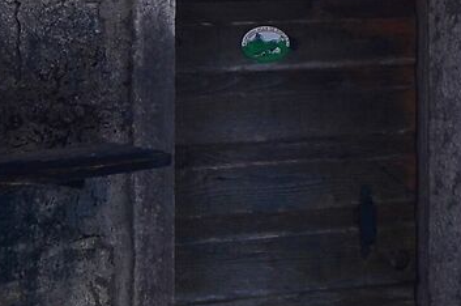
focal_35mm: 204
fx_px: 2608
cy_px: -356
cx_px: 278
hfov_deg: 10.1
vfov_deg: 6.5
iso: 200
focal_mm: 20
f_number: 8
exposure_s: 1/125
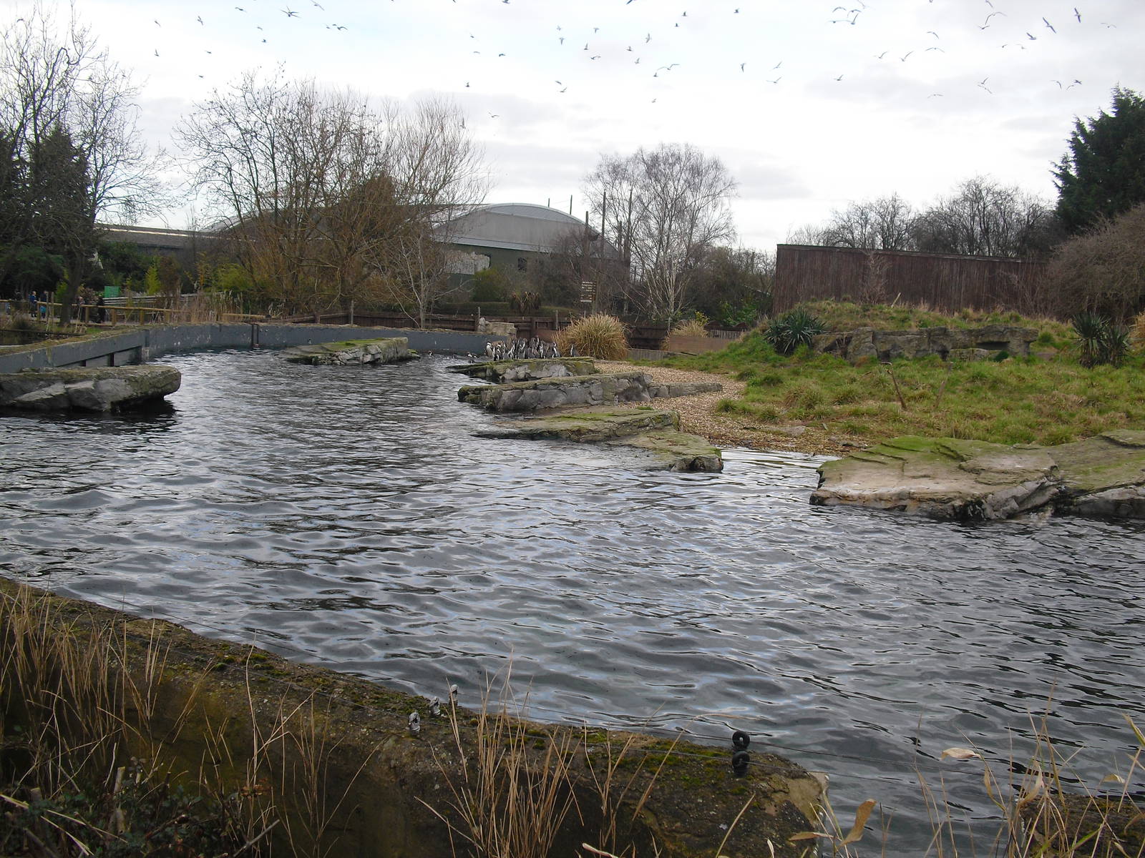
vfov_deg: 39.7
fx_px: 1191
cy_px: 429
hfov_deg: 51.4
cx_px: 572
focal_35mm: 36
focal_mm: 6.3
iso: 100
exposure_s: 1/200
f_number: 3.1
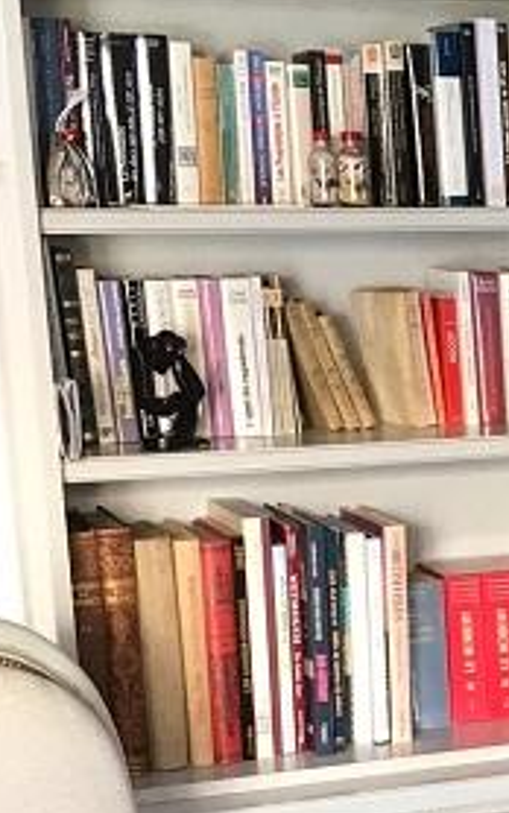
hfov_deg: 11.2
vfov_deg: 19.4
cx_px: 1006
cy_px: 643
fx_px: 2350
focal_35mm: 106
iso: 80
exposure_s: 1/33
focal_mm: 4.15
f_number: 2.2
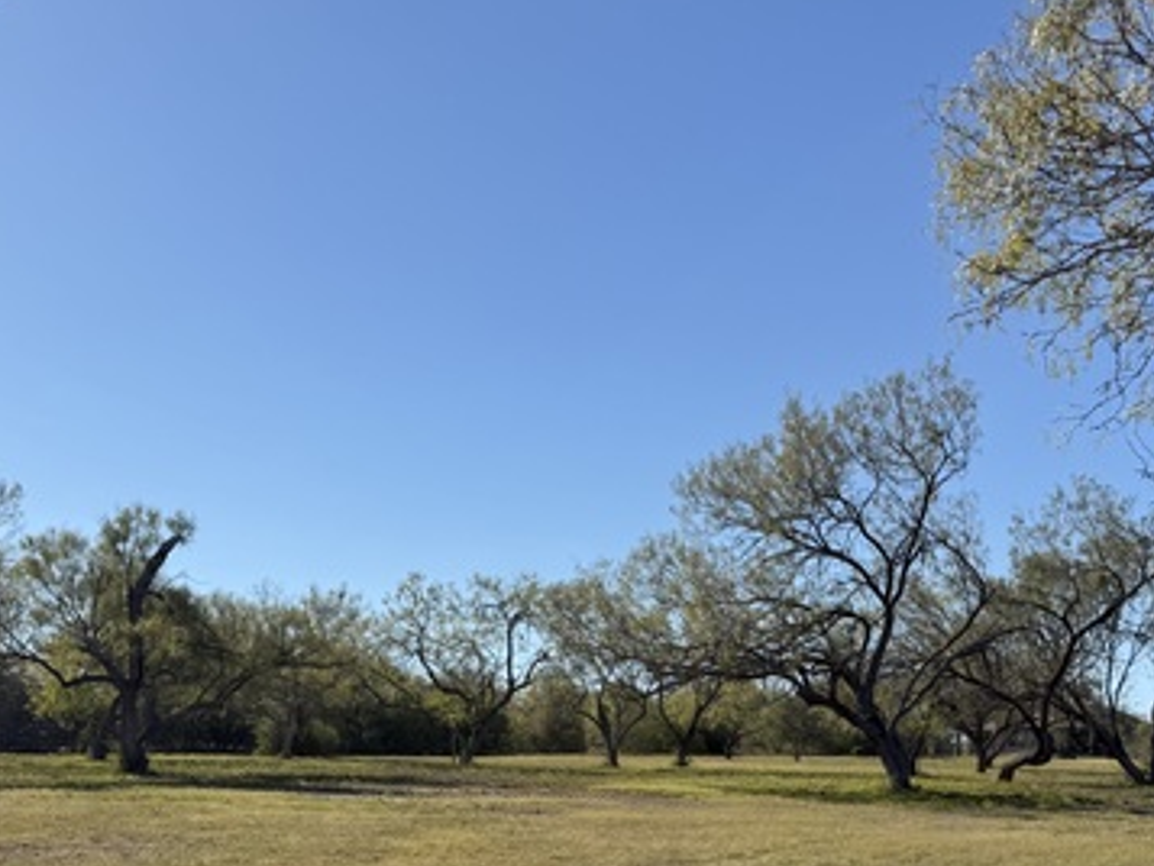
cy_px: 714
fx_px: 1434
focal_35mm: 43
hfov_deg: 43.8
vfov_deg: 32.5
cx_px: 588
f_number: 1.78
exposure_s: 1/6173
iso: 80
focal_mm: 6.76
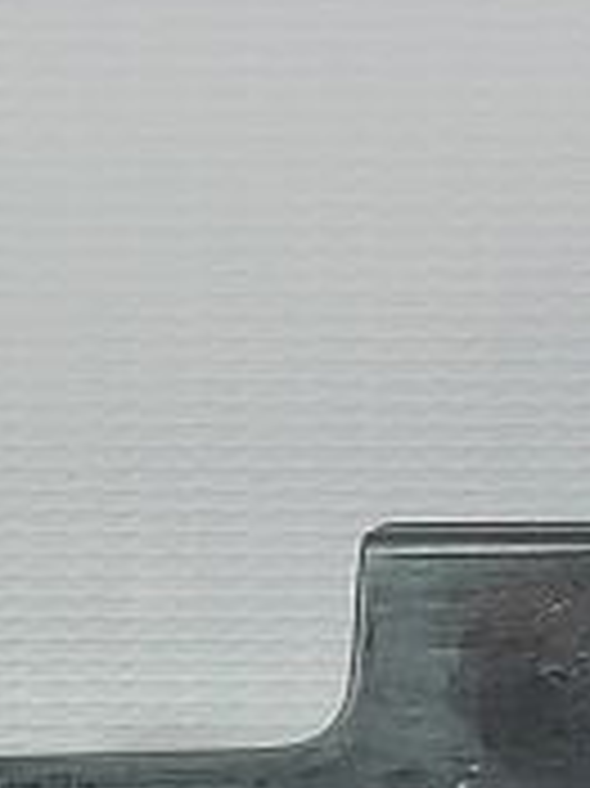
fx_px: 4323
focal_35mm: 190
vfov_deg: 10.3
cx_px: 92
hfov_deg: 7.8
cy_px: 910
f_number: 1.8
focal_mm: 5.23
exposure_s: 1/50
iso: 100
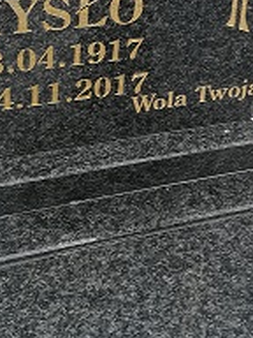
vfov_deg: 27.6
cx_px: 172
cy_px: 18
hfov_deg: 21.8
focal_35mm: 67
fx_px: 653
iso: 50
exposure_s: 1/102
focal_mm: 3.83
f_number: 2.2
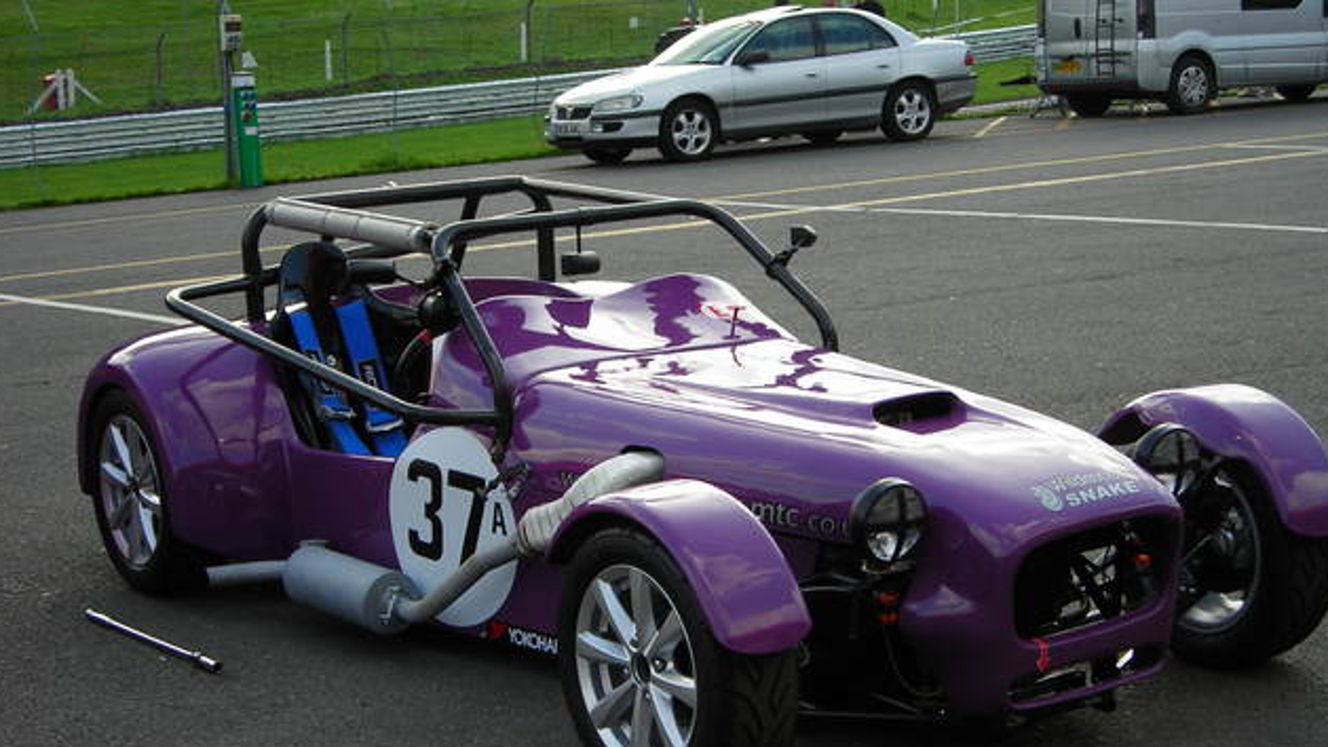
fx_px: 2536
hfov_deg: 29.3
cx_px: 663
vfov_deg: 16.8
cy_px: 439
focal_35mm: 72
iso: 50
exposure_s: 1/197
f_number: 3.9
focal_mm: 10.8
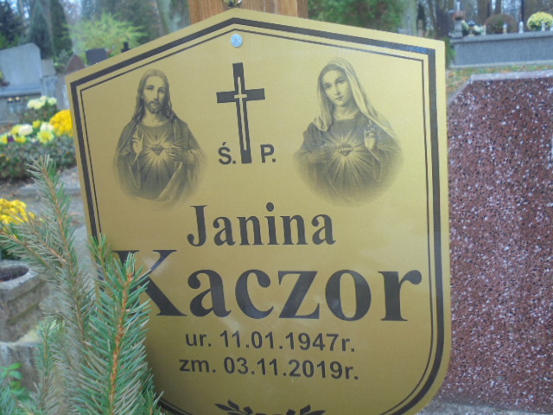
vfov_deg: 37.7
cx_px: 276
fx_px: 607
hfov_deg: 49.0
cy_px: 208
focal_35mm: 38
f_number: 4.2
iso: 100
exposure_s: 1/30
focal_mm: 6.9
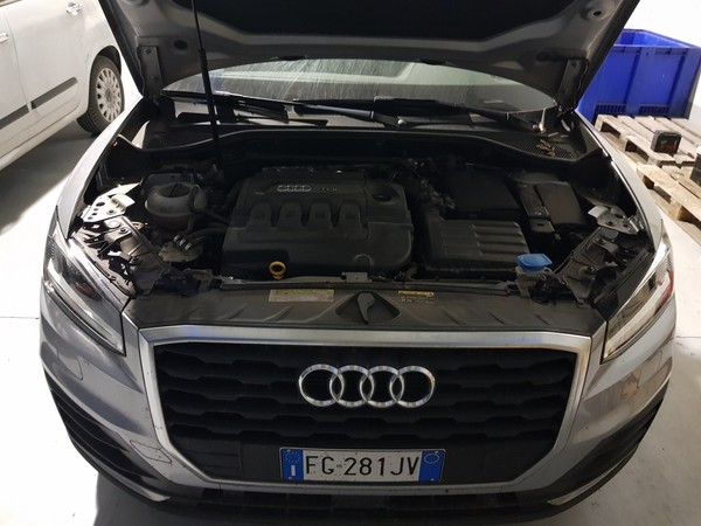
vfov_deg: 53.1
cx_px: 350
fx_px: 527
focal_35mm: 26
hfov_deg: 67.3
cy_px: 263
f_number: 1.7
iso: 320
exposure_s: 1/10
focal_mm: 4.2
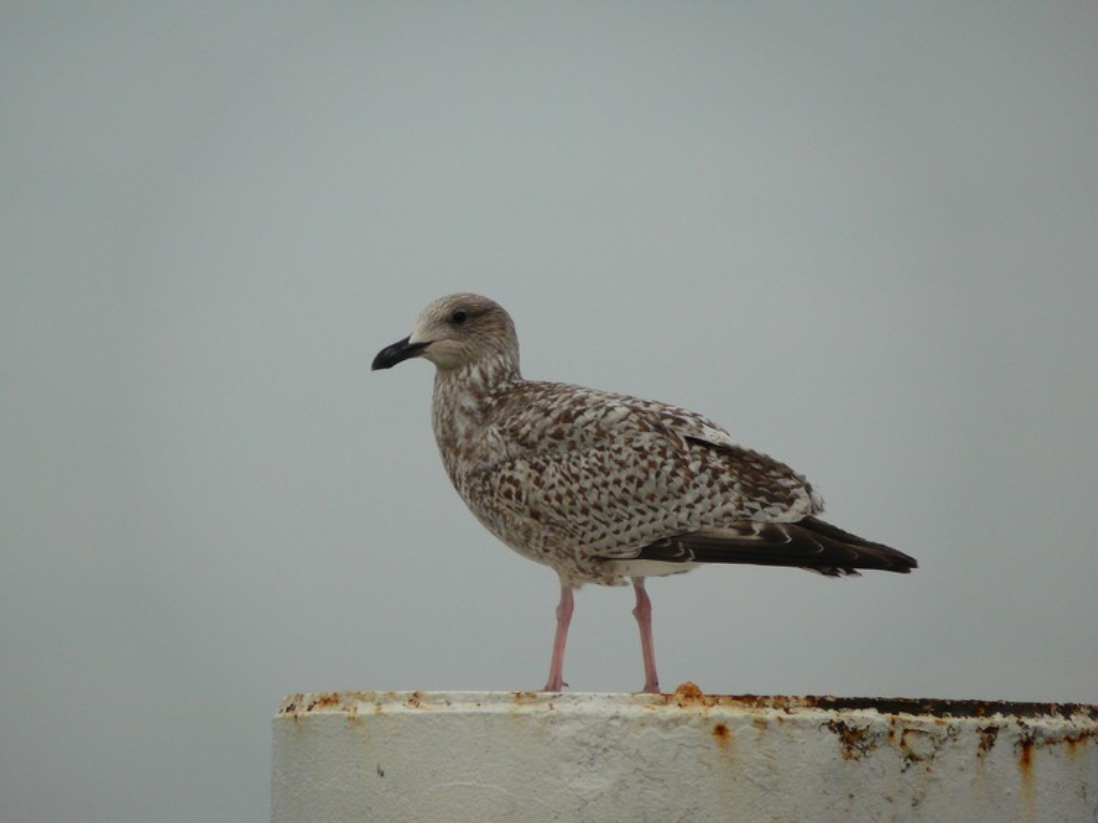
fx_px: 13318
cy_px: 412
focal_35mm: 420
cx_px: 549
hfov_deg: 4.7
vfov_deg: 3.5
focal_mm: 88.8
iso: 200
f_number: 3.7
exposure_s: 1/100
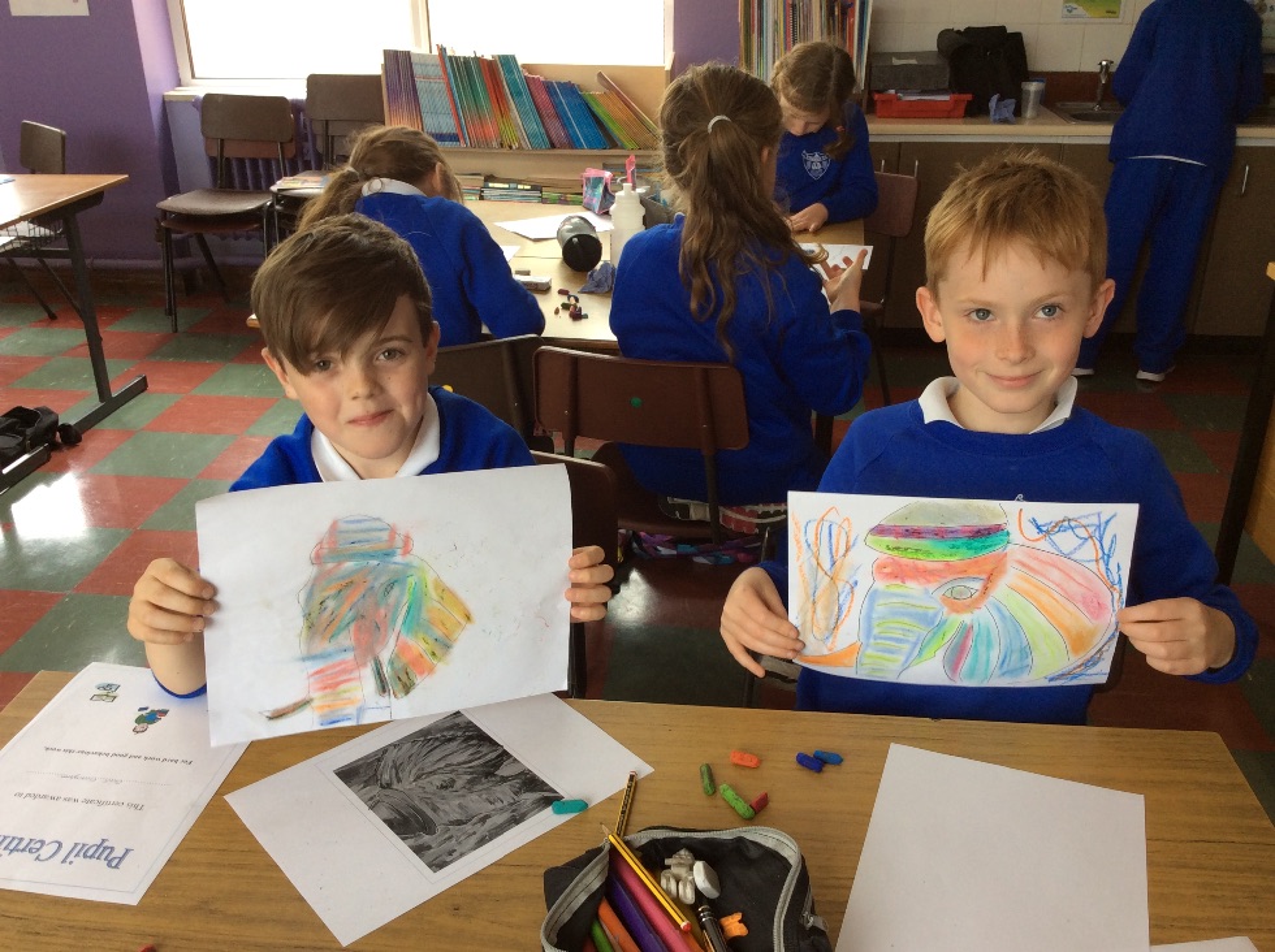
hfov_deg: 56.9
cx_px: 638
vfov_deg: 44.1
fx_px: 1177
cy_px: 476
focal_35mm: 32
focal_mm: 3.3
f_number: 2.4
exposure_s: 1/24
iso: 32
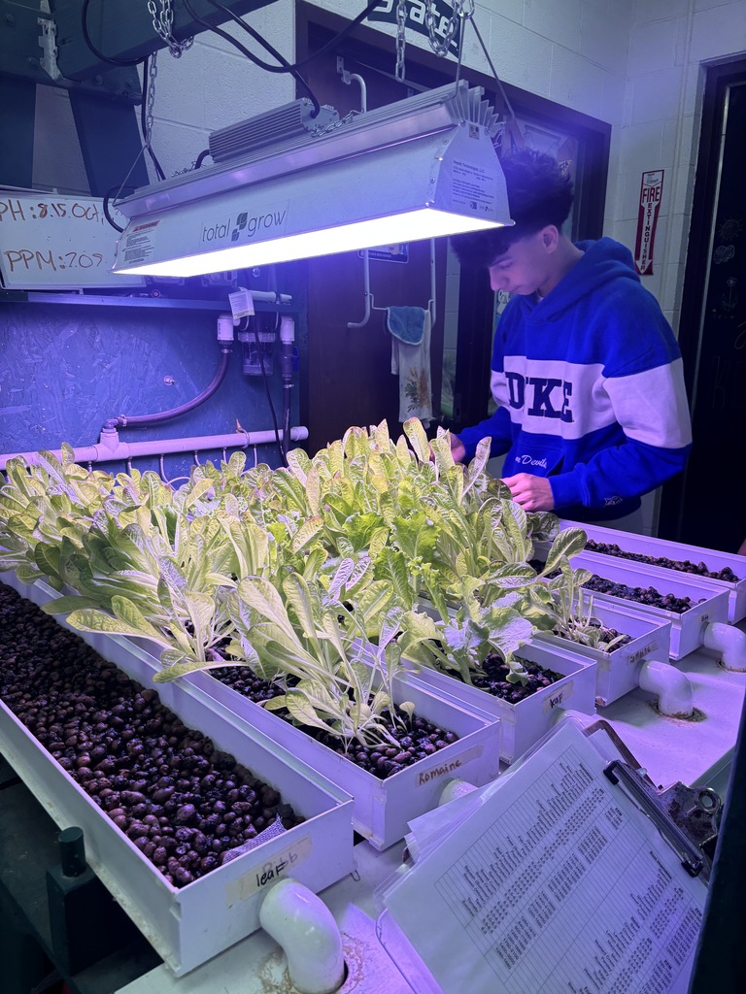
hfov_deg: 53.1
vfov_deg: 67.3
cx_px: 373
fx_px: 747
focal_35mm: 26
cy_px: 497
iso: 80
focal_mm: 5.96
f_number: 1.6
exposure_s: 1/120
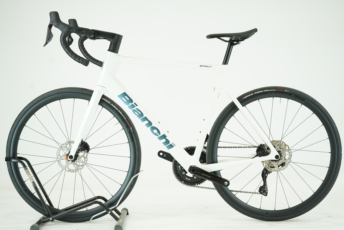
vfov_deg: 23.0
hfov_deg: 33.9
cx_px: 172
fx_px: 564
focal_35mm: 59
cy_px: 115
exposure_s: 1/200
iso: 1600
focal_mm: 59
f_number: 5
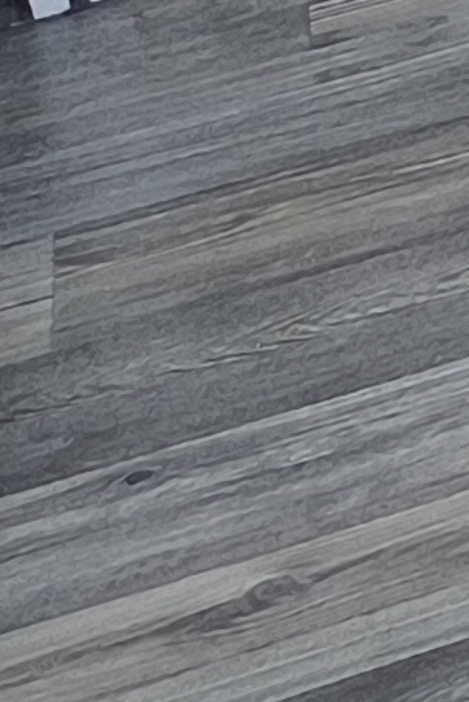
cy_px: -1571
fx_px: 4198
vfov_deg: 7.9
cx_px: 3017
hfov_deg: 4.4
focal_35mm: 215
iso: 1000
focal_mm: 6.14
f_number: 1.65
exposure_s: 1/50
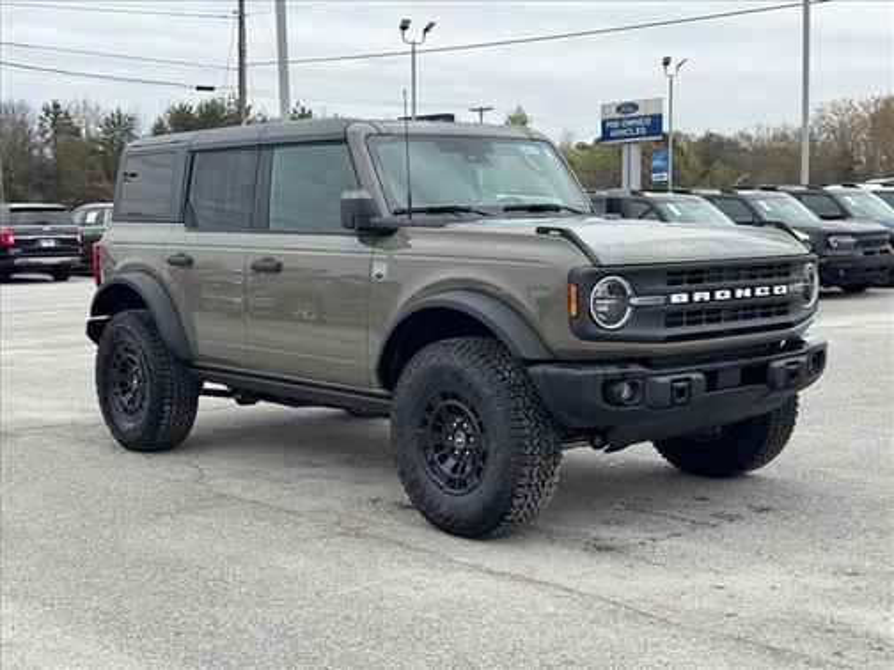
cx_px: 447
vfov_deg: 30.3
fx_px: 1240
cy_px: 335
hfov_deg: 39.7
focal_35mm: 48
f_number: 1.78
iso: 64
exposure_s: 1/2513
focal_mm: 6.76
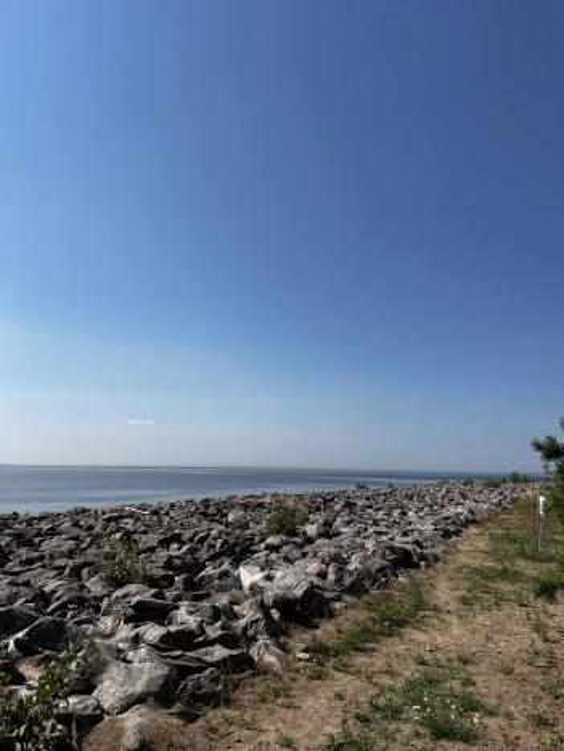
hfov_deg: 53.1
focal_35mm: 26
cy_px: 376
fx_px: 565
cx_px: 282
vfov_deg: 67.3
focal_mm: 5.7
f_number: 1.5
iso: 50
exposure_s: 1/6993
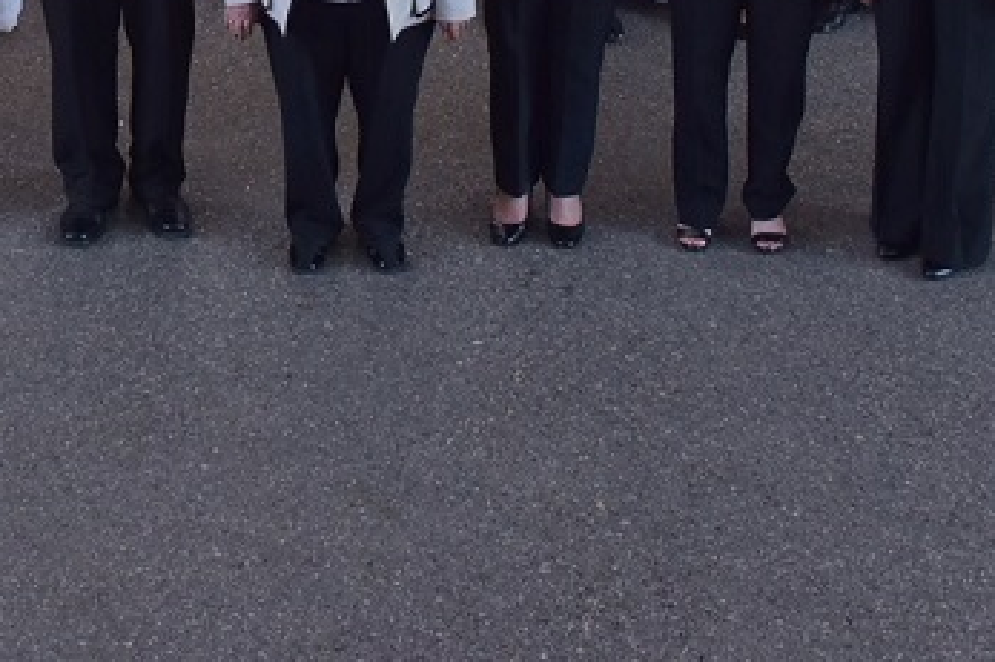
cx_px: 158
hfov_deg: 24.0
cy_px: -318
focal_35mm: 83
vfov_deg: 15.3
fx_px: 2293
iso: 1000
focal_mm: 24
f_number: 5.6
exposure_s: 1/80
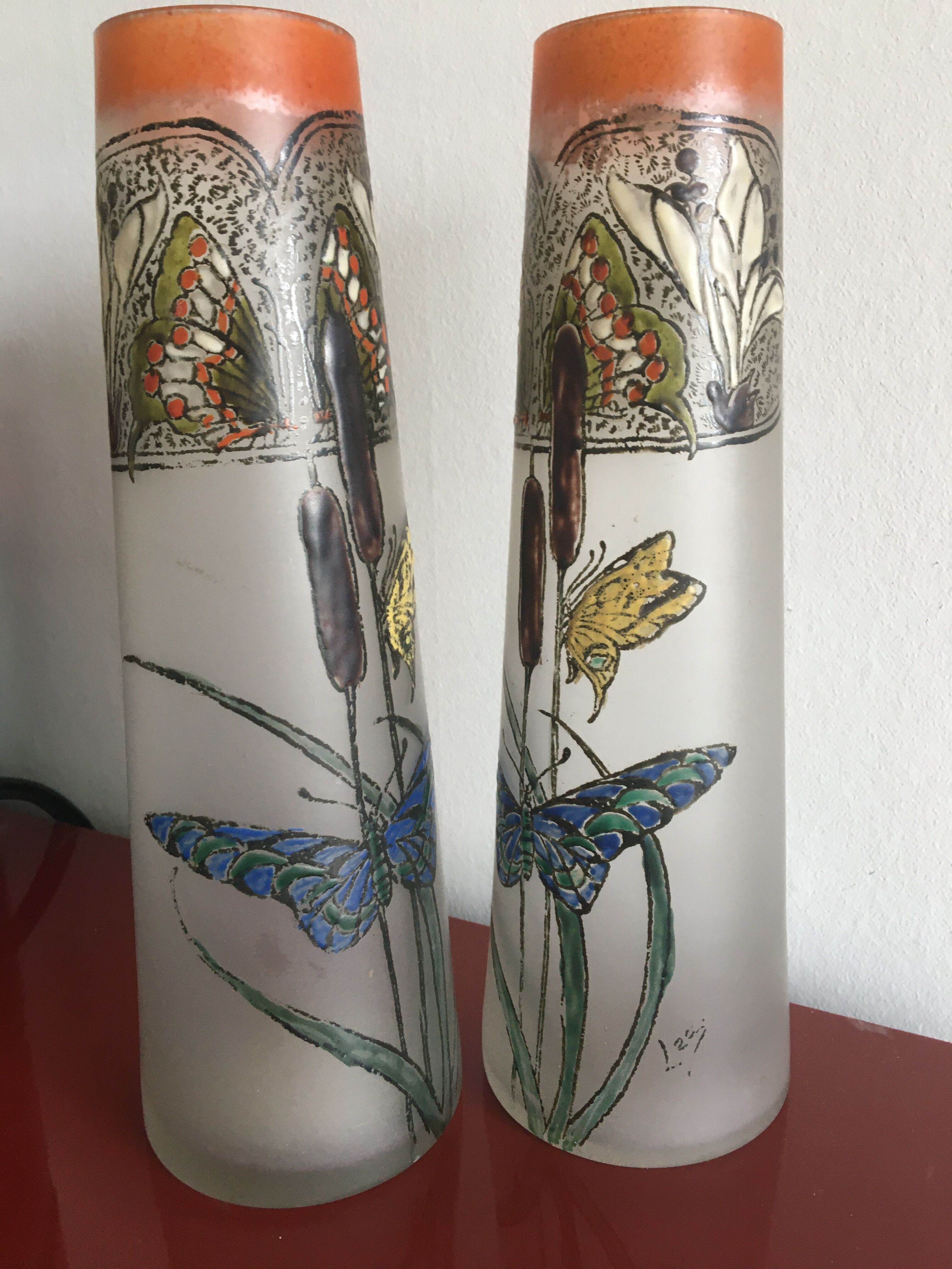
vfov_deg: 61.7
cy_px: 634
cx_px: 476
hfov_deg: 48.2
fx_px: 1063
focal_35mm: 29
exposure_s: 1/33
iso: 80
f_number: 2.2
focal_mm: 4.15
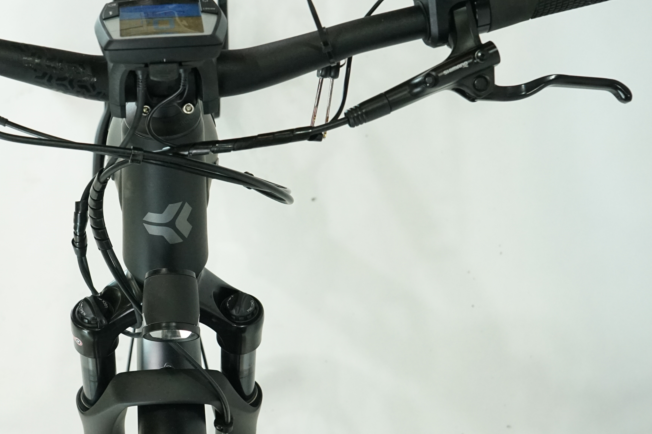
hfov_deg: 30.9
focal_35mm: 64
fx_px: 1159
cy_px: 259
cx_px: 164
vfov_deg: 21.2
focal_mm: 37
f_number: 8
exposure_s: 1/200
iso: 3200
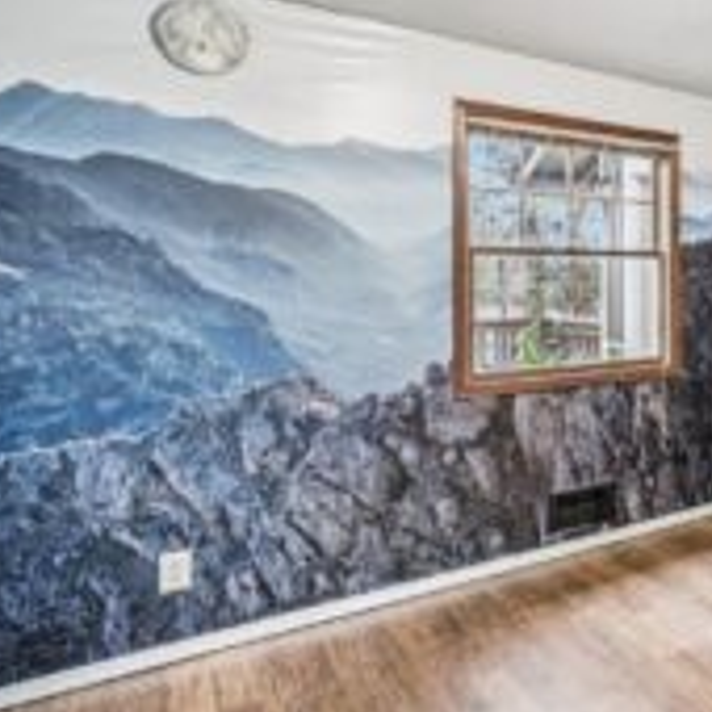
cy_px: 283
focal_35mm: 30
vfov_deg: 53.6
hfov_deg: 43.0
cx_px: 771
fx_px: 698
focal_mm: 10
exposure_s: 1/15
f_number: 9
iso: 6400
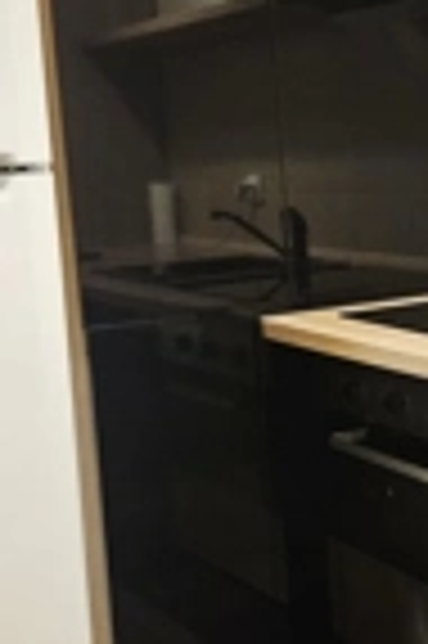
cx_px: 568
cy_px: 284
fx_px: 1198
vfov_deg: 30.1
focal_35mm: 67
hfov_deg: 18.7
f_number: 1.8
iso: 640
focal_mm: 5.4
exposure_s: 1/50.3
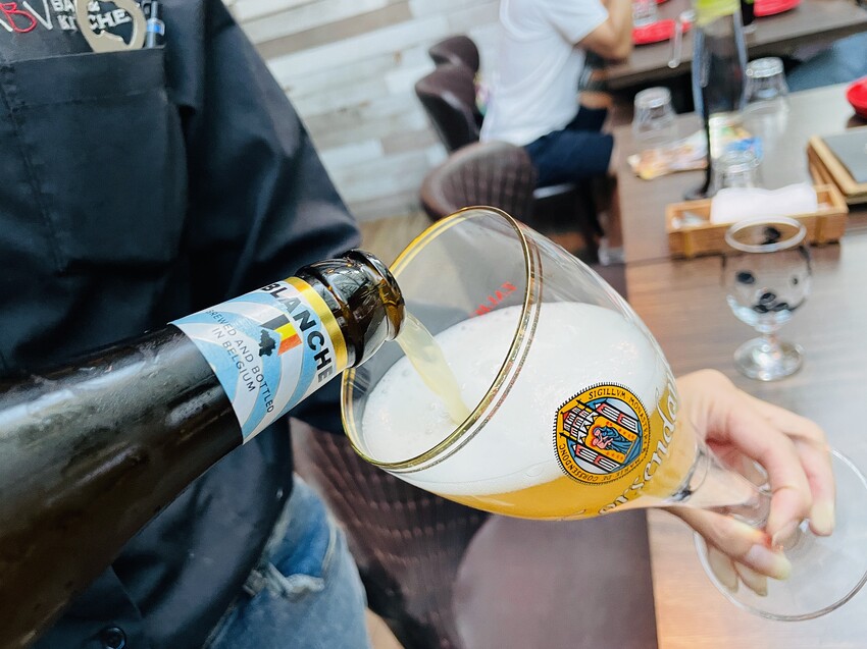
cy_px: 324
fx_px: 651
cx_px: 434
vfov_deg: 53.0
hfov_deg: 67.3
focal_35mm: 26
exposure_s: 1/60
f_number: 1.6
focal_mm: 4.2
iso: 250
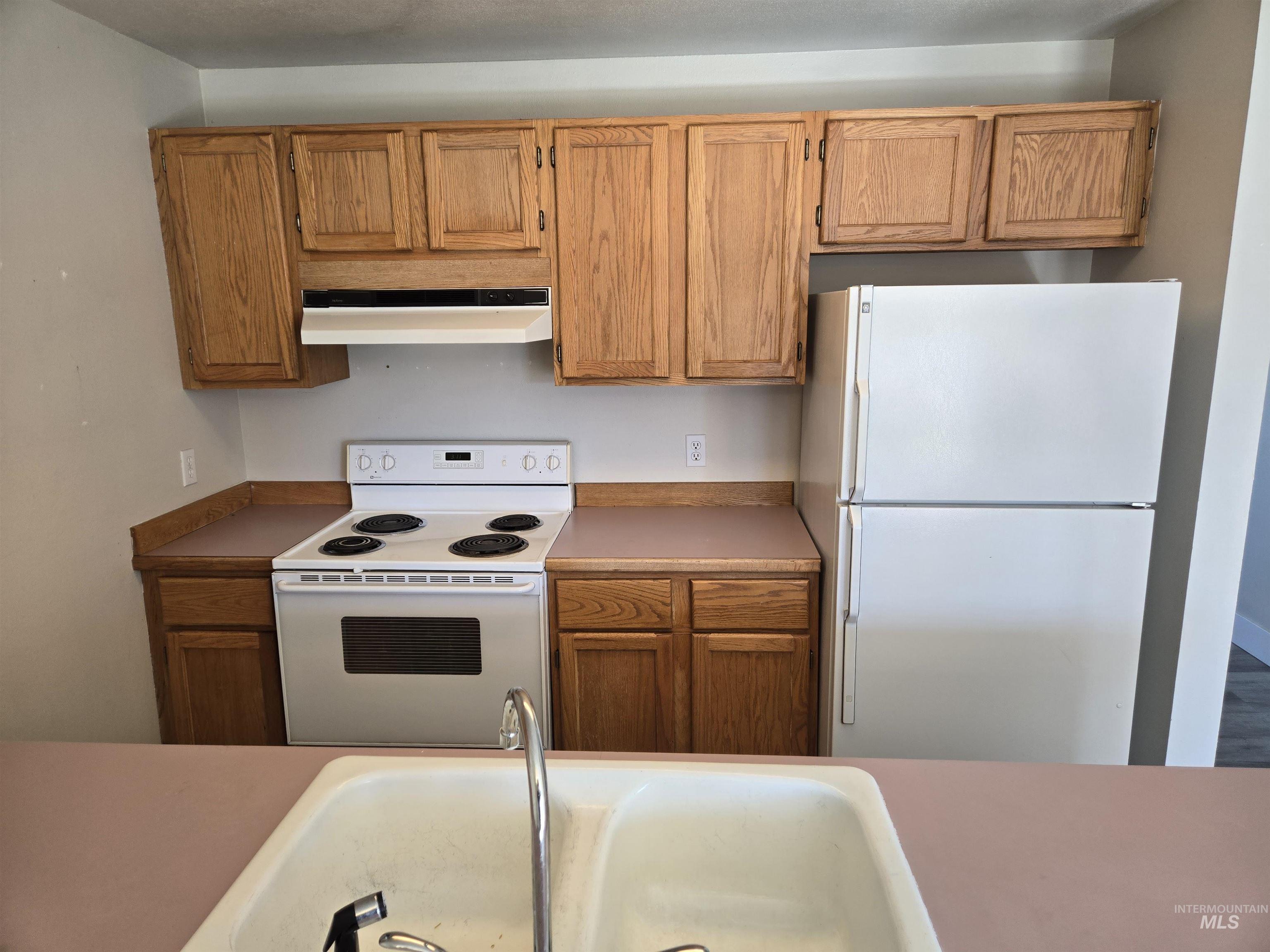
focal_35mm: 23
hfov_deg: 73.9
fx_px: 844
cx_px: 635
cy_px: 476
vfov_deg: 58.9
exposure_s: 1/60
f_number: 1.8
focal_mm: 5.4
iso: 80
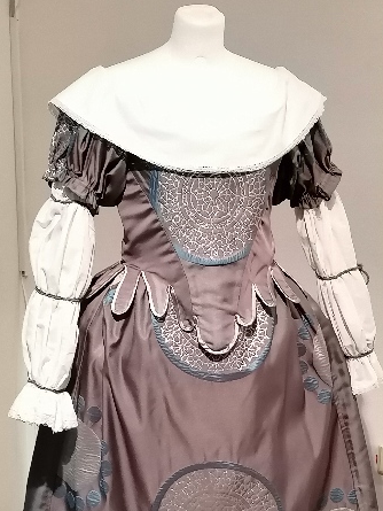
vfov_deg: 22.1
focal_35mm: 88
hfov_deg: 16.7
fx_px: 1298
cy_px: 359
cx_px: 267
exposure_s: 1/33.3
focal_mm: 4.75
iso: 320
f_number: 1.8
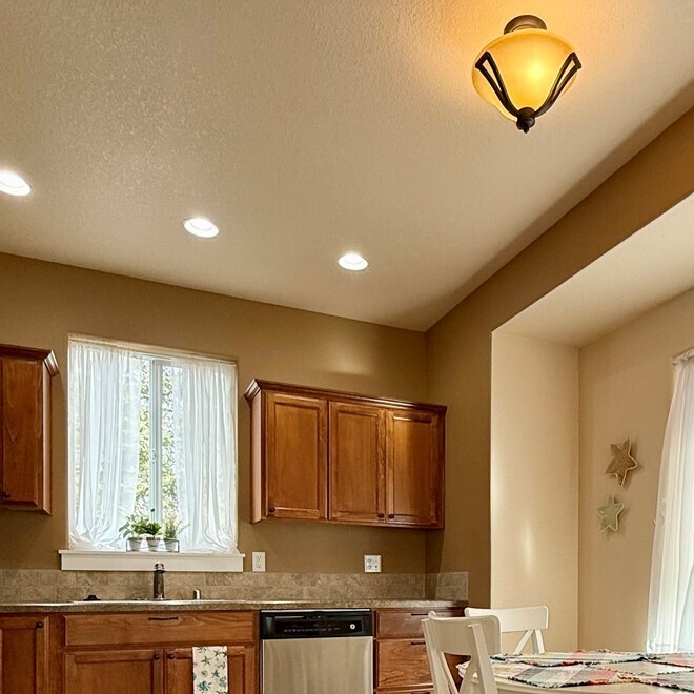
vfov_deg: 49.5
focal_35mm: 30
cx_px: 454
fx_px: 680
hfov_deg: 53.1
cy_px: 593
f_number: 2.2
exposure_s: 1/133
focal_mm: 2.22
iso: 64
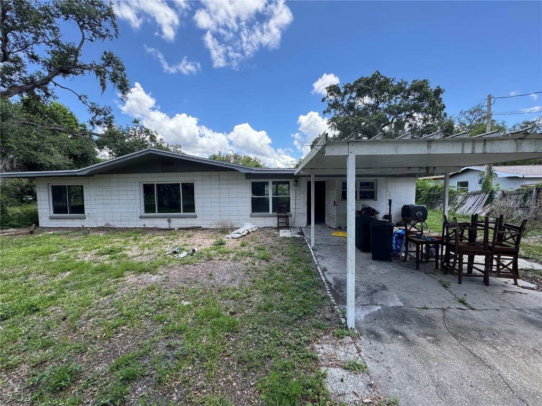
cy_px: 203
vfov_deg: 85.7
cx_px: 271
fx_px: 219
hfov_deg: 102.1
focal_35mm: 14
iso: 40
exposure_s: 1/361
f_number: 2.2
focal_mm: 2.22
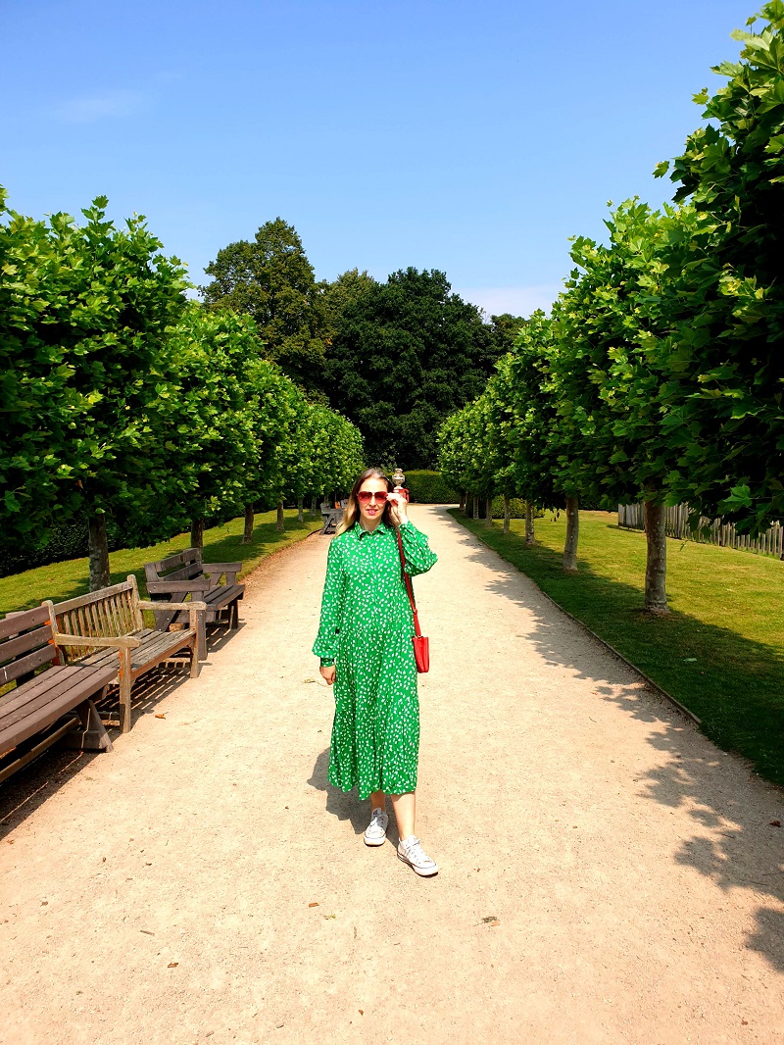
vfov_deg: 67.3
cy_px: 522
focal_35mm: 26
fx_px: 785
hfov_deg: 53.1
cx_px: 392
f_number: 2.4
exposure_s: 1/1325
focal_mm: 4.3
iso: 50
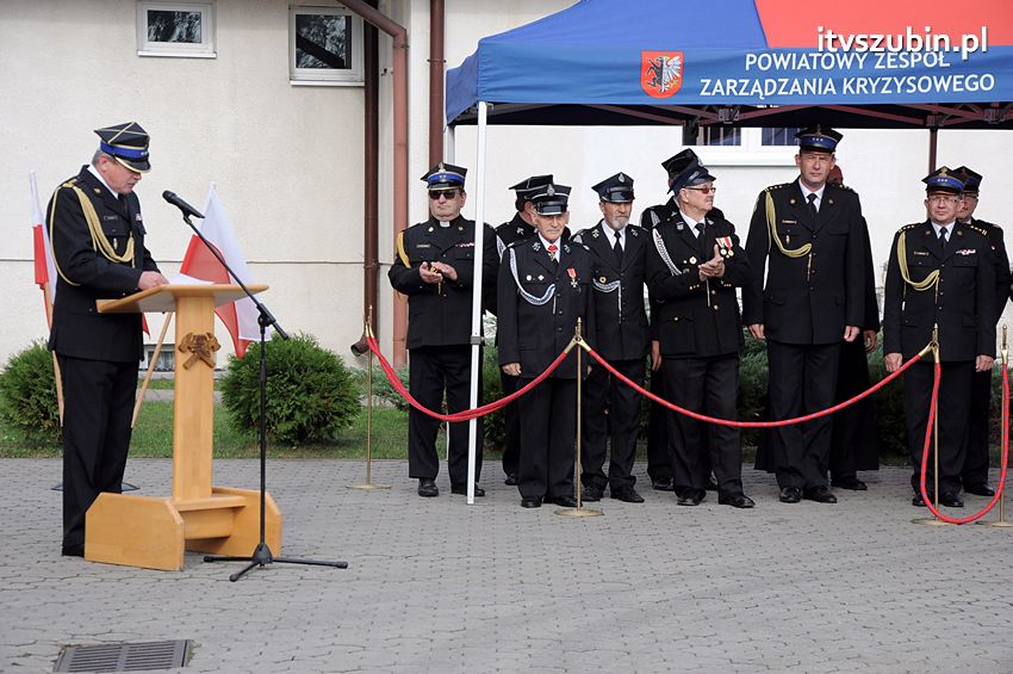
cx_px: 506
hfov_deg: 19.5
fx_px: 2952
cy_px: 337
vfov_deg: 13.0
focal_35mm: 105
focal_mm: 70
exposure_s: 1/800
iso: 500
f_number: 7.1
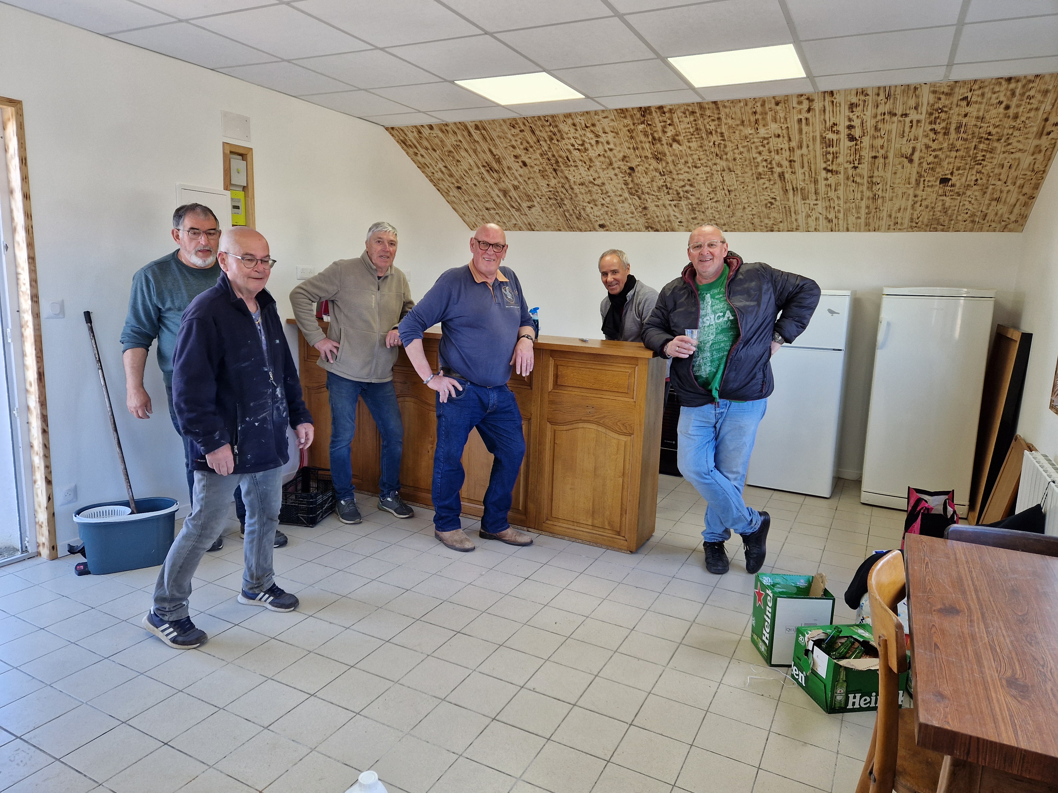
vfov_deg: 58.9
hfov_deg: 73.9
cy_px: 396
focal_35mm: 23
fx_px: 703
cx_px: 529
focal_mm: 5.4
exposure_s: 1/180
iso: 100
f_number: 1.8
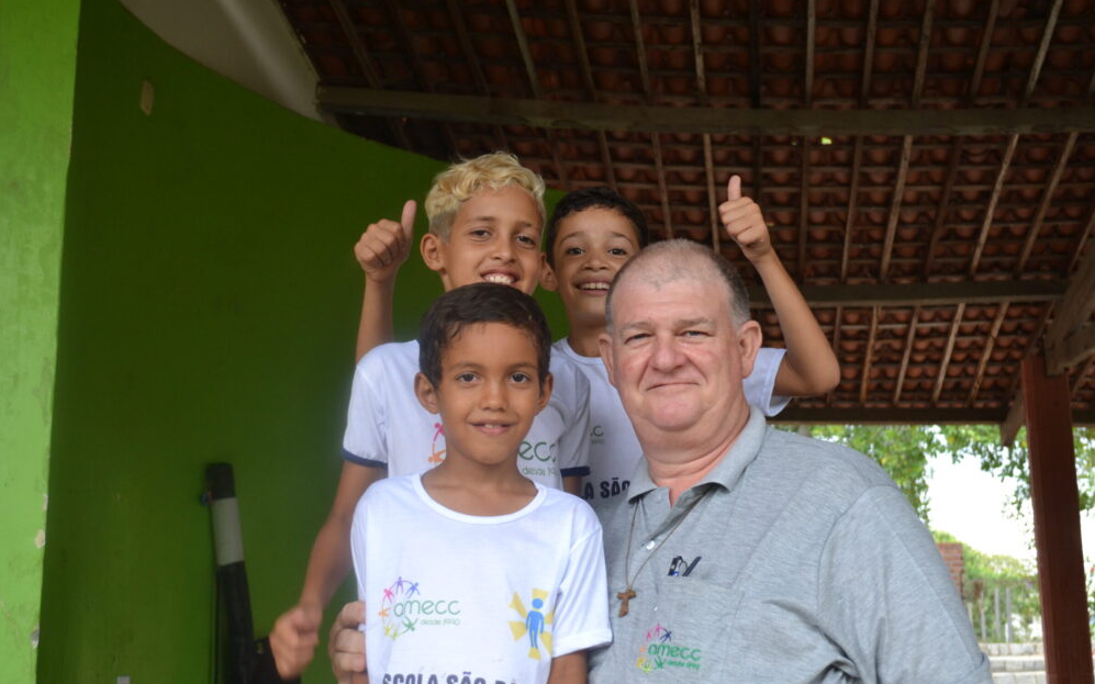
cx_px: 547
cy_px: 353
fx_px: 1373
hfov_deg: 43.5
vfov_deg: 28.0
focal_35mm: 46
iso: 400
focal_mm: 30
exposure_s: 1/100
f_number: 4.8
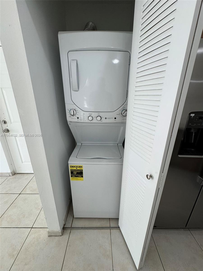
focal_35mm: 14
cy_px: 136
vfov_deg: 102.1
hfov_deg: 85.7
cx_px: 102
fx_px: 109
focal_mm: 2.22
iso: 160
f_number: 2.2
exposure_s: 1/120
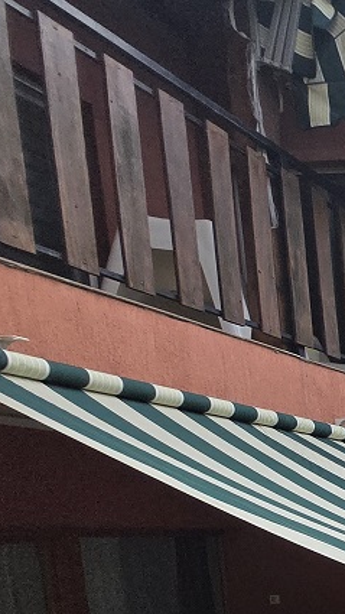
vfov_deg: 43.8
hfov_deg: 15.3
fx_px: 651
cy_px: 602
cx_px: 827
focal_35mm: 40
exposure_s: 1/503
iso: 25
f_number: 2.2
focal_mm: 1.7
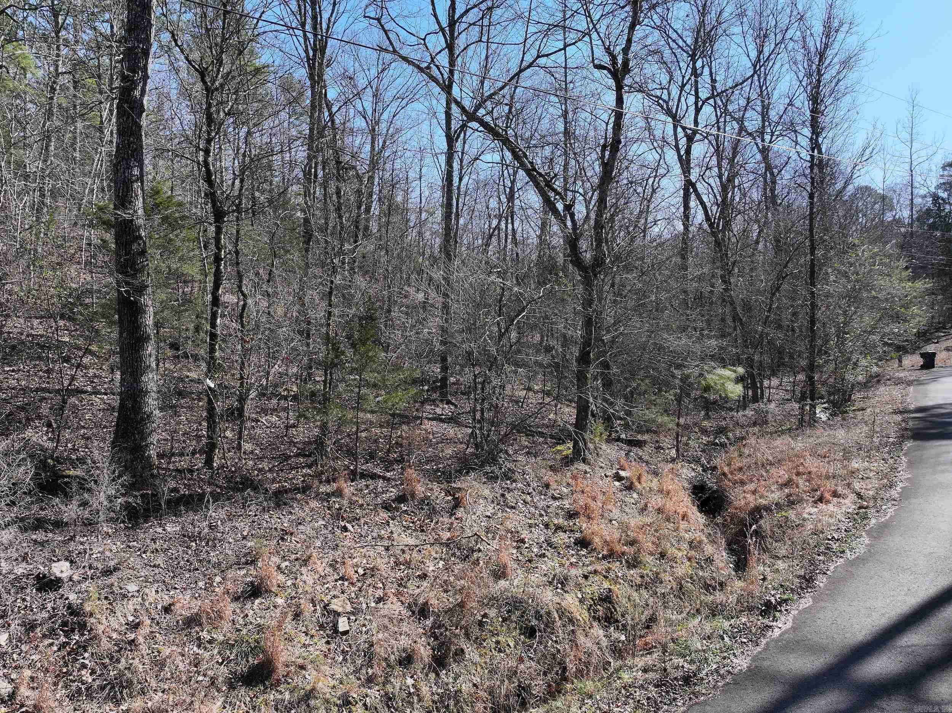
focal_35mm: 24
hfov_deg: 71.6
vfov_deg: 56.8
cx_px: 476
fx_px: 660
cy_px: 356
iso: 220
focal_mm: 12.29
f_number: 2.8
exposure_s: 1/2000
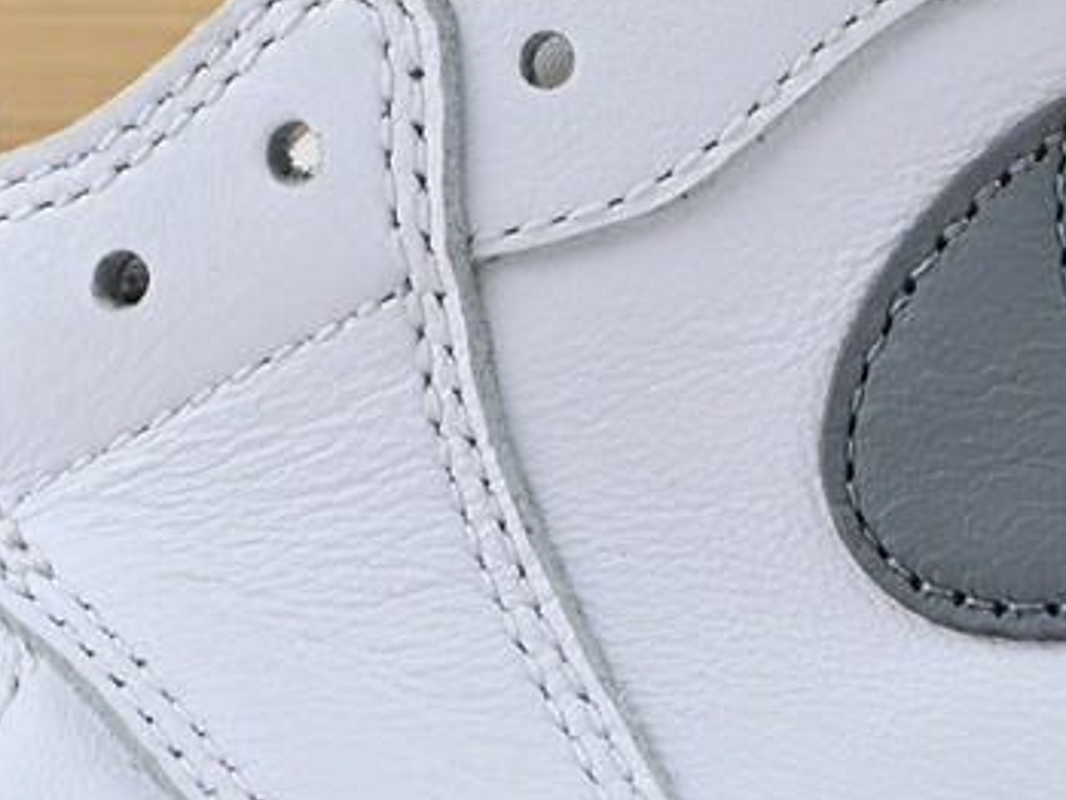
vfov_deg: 6.3
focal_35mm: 234
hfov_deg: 8.4
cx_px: 809
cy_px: 345
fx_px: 7216
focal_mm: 31.5
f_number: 5
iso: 100
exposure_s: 1/80
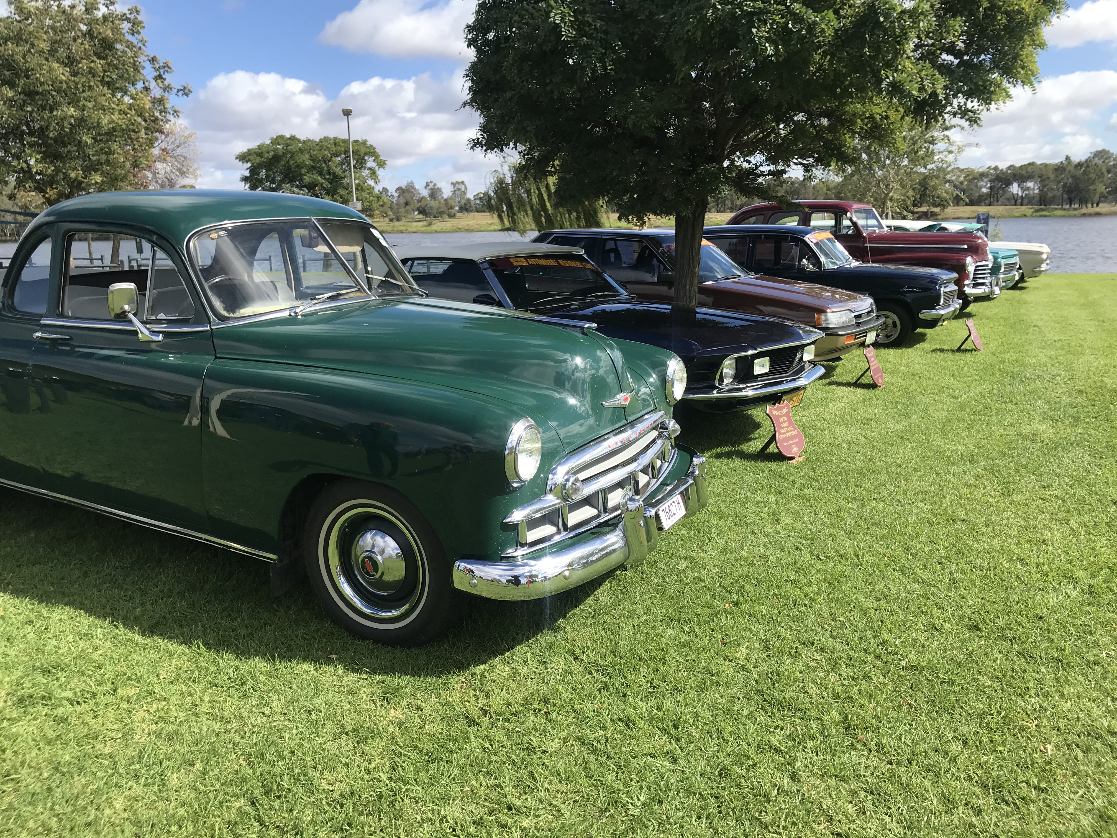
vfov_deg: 49.7
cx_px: 558
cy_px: 419
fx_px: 904
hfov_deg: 63.4
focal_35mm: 28
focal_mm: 3.99
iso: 20
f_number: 1.8
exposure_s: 1/1916
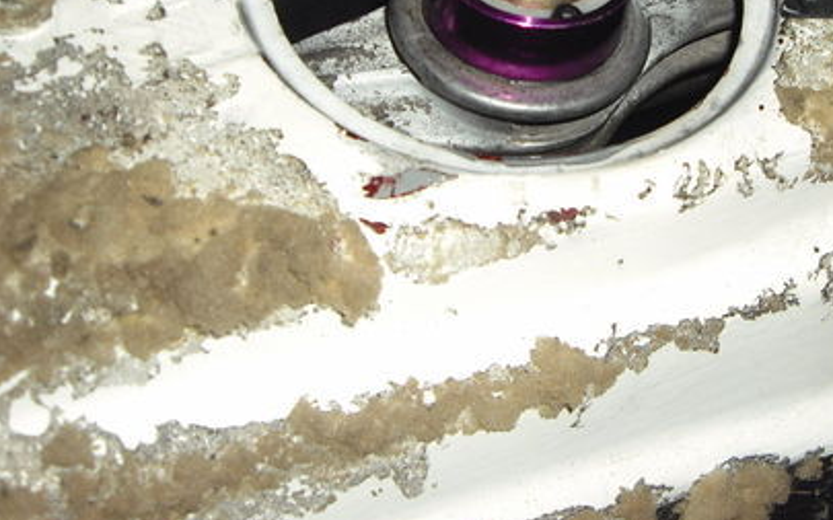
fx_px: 1407
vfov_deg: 20.5
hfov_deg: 32.7
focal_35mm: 62
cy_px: 58
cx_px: 557
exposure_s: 1/60
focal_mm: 6.2
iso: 100
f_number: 2.7
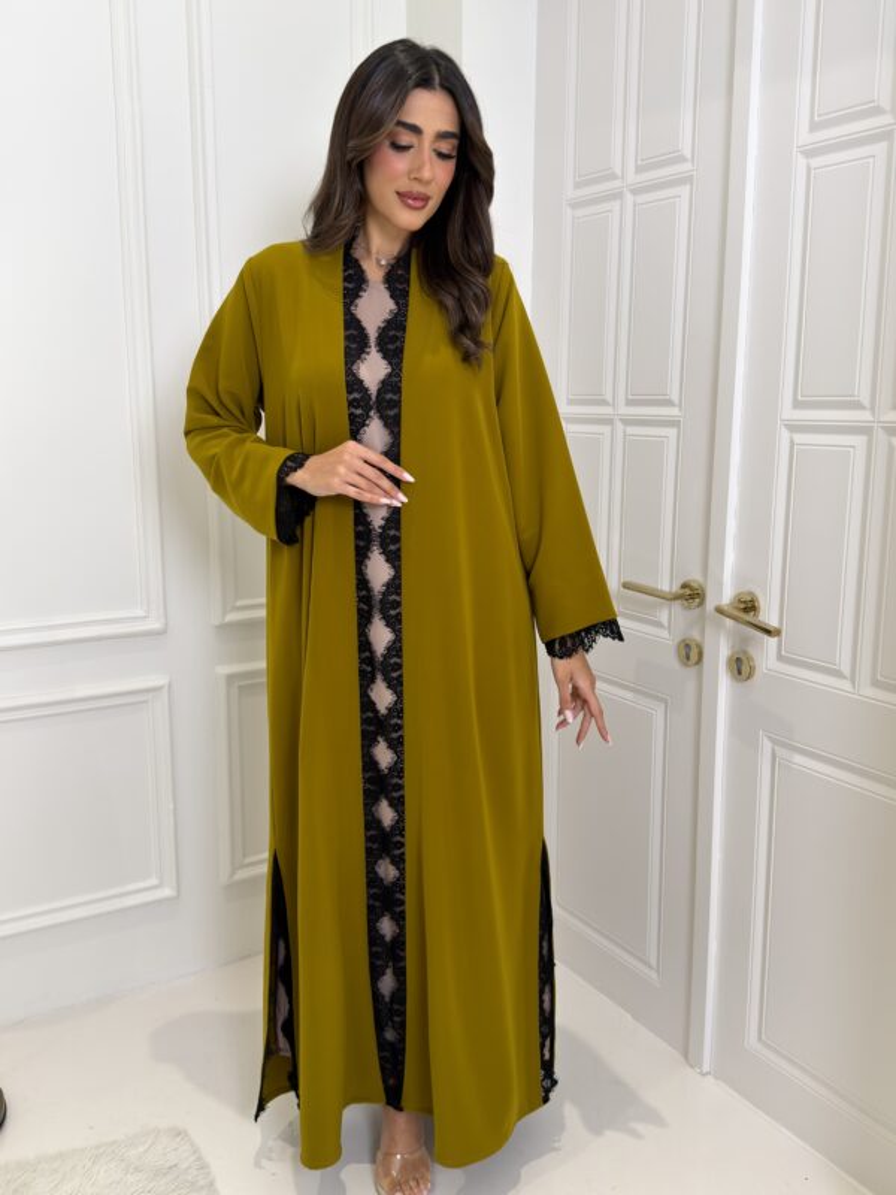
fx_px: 1070
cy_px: 598
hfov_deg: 45.4
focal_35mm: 31
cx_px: 448
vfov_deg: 58.4
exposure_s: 1/278
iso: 64
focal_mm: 6.76
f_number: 1.78
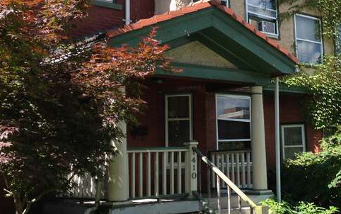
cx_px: 225
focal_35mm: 58
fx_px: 539
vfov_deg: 22.3
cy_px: 70
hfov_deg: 34.8
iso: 50
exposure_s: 1/398
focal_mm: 4.12
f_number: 2.4
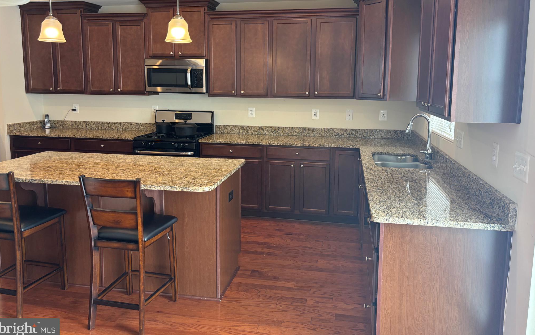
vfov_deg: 44.3
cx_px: 265
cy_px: 136
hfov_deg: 66.5
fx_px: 408
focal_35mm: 28
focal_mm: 5.96
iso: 125
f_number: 1.6
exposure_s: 1/120
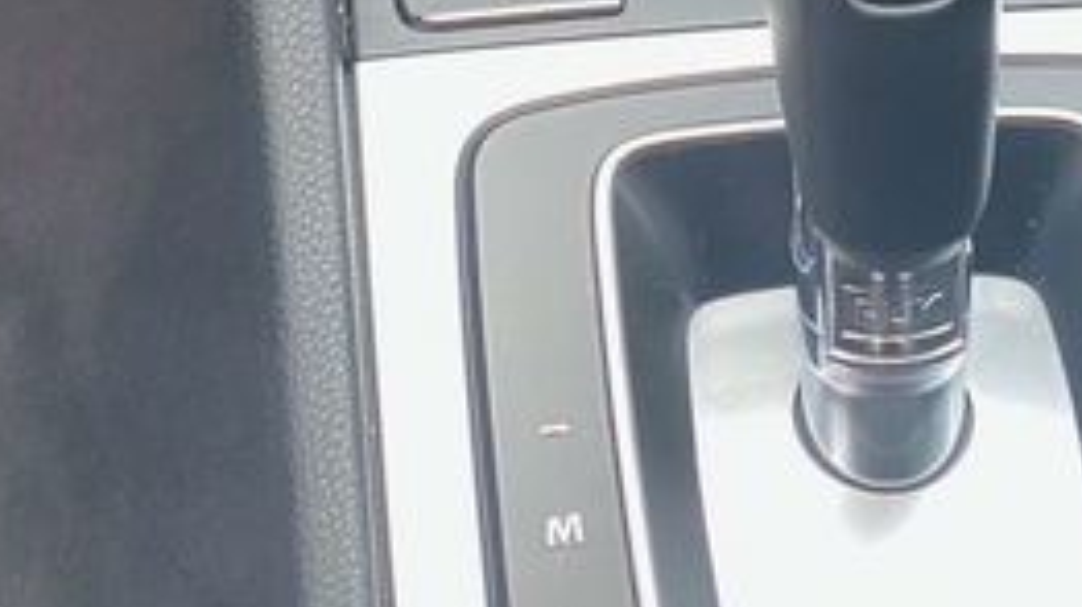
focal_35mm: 83
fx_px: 2380
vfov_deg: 13.1
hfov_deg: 25.3
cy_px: -483
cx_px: 818
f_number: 1.8
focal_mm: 4.25
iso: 250
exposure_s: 1/43
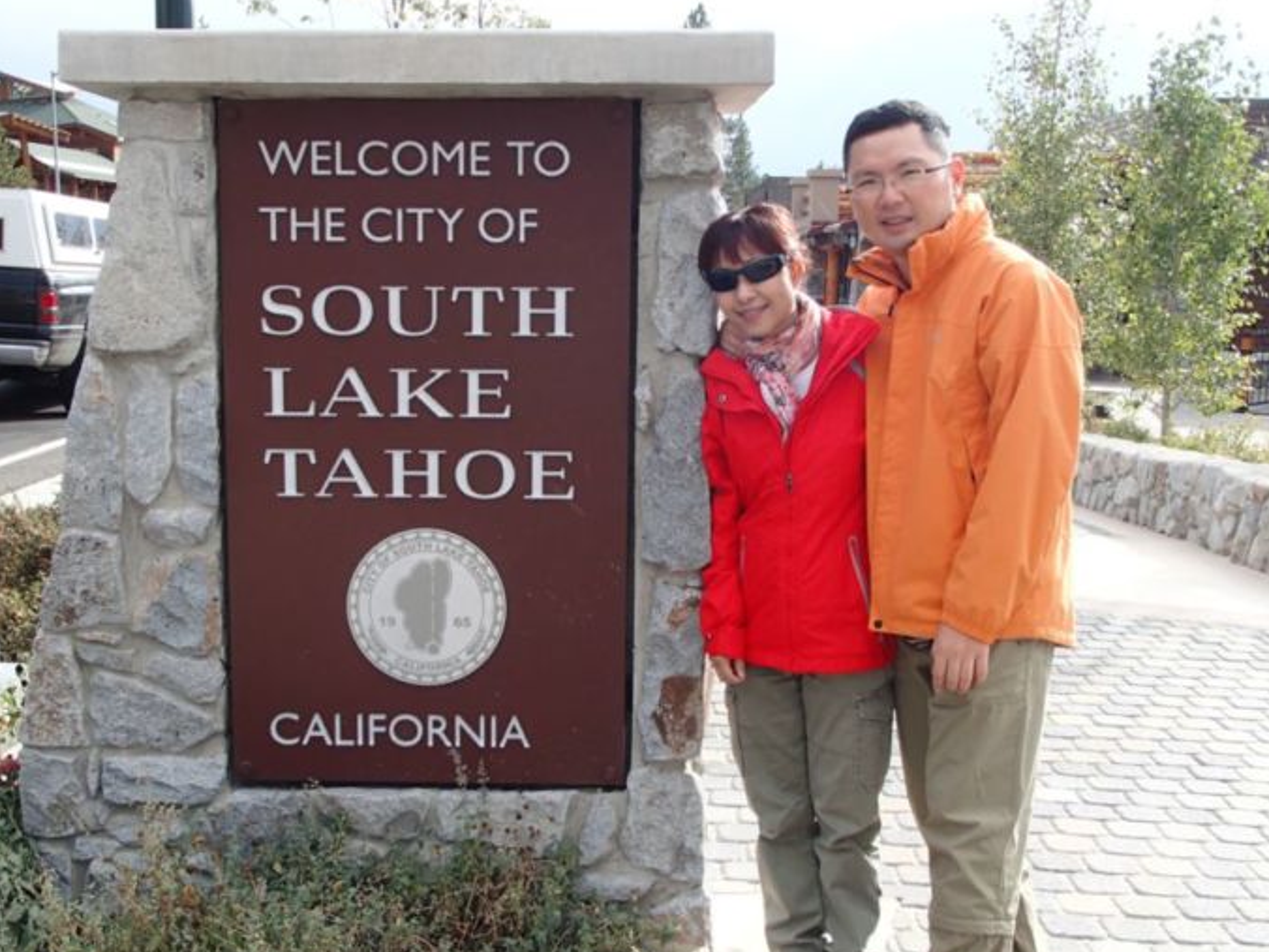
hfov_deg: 42.0
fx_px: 1650
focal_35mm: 45
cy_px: 546
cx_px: 552
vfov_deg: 32.1
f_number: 4.6
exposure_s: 1/200
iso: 100
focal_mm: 6.83
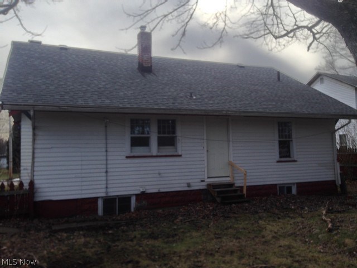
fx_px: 340
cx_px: 178
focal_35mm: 33
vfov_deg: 42.9
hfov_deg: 55.4
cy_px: 134
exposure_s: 1/713
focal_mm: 4.12
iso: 50
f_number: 2.4
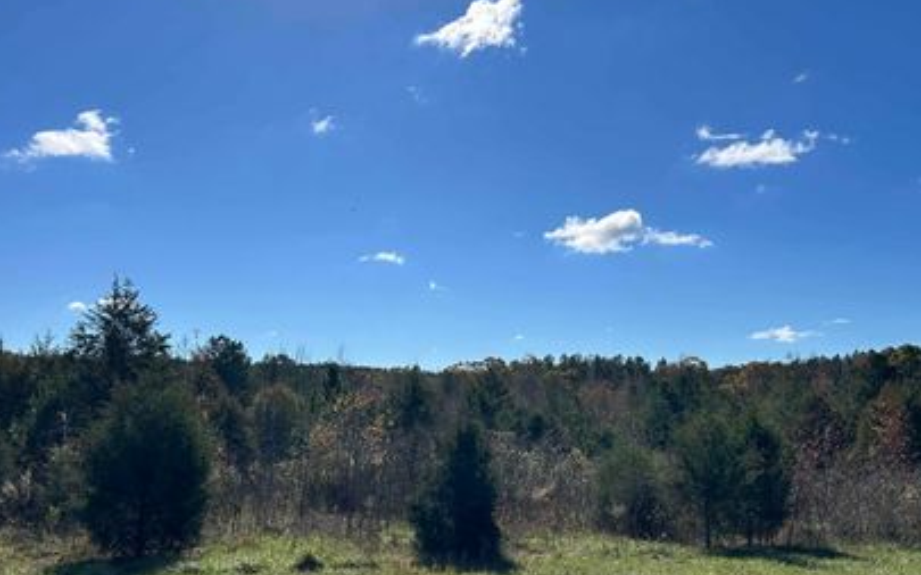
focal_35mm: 34
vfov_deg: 37.0
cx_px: 514
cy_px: 365
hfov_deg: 56.6
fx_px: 853
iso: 50
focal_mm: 5.7
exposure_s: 1/7463
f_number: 1.5
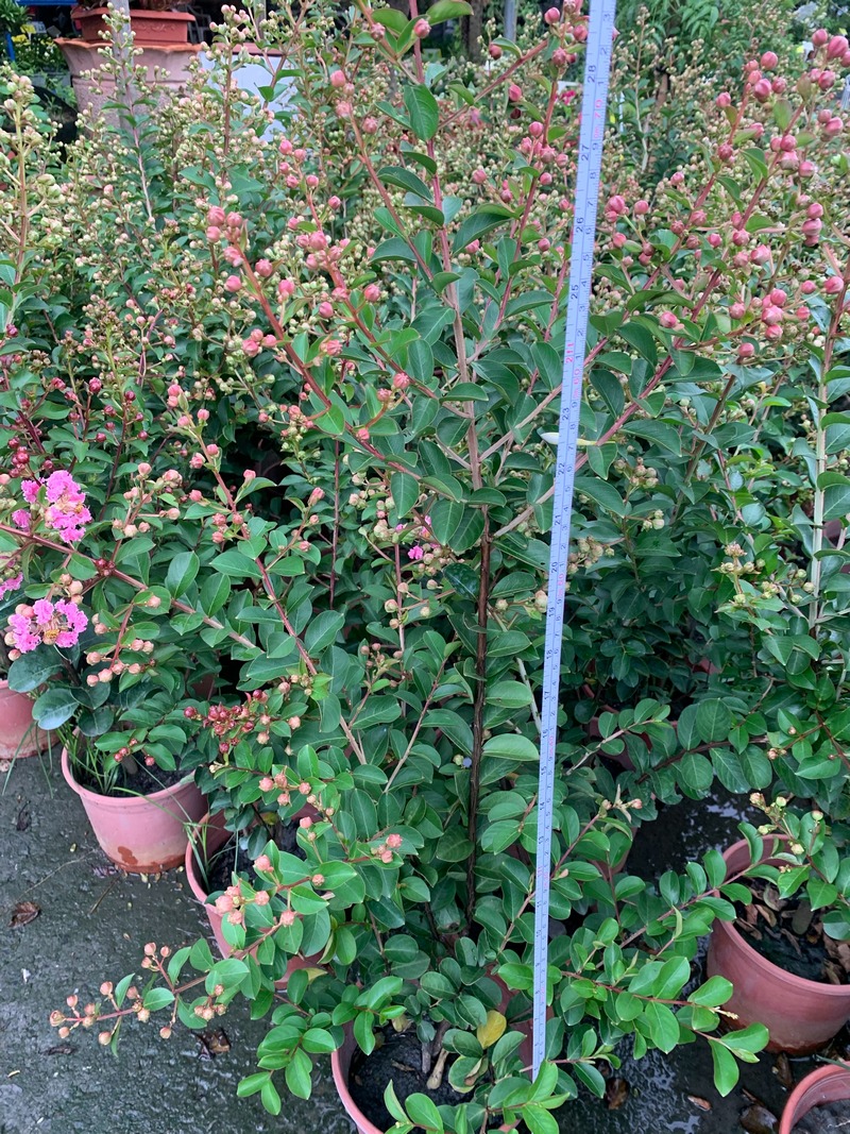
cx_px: 425
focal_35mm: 26
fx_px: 851
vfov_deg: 67.3
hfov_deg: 53.1
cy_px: 567
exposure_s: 1/121
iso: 80
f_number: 1.8
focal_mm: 4.25
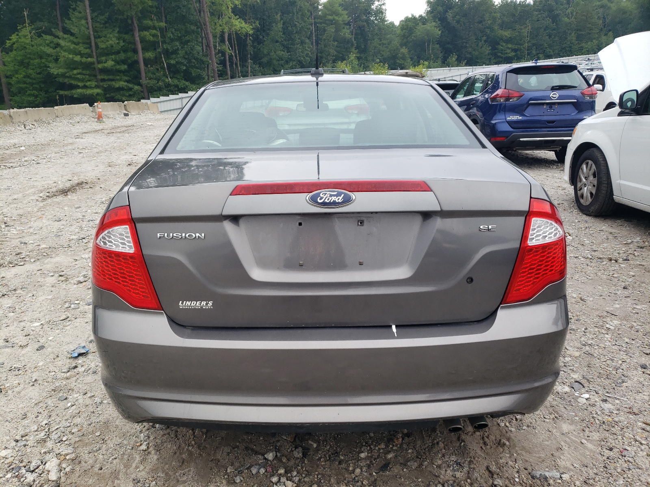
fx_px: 488
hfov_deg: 67.3
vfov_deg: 53.1
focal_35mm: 26
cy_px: 244
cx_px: 325
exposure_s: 1/500
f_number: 1.5
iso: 50
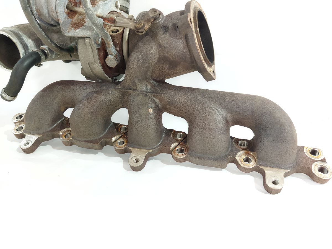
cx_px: 166
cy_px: 124
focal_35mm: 27
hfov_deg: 65.3
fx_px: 259
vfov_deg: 51.4
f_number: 1.79
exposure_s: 1/50
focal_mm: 4.71
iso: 334
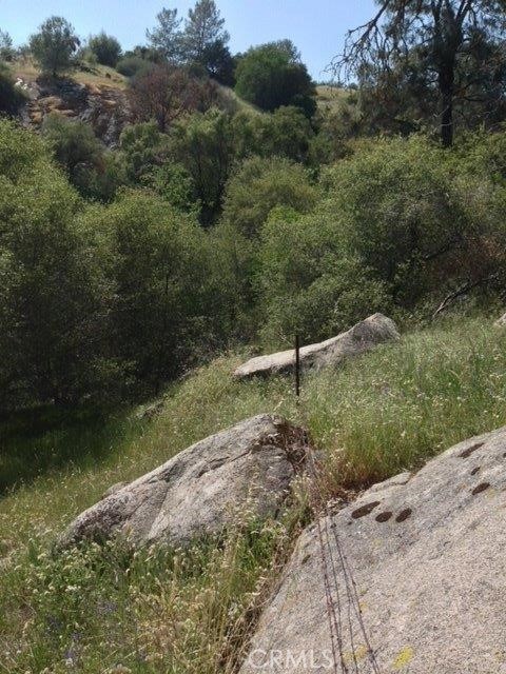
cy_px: 337
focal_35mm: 33
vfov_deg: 55.4
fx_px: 643
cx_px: 253
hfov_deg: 42.9
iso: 50
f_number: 2.4
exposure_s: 1/1290
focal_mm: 4.13
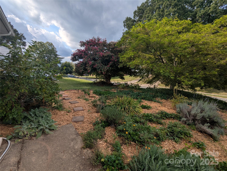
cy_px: 86
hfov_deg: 94.4
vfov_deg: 78.2
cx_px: 114
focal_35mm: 16
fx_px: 105
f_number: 2.2
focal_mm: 2.35
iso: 51
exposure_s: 1/1350
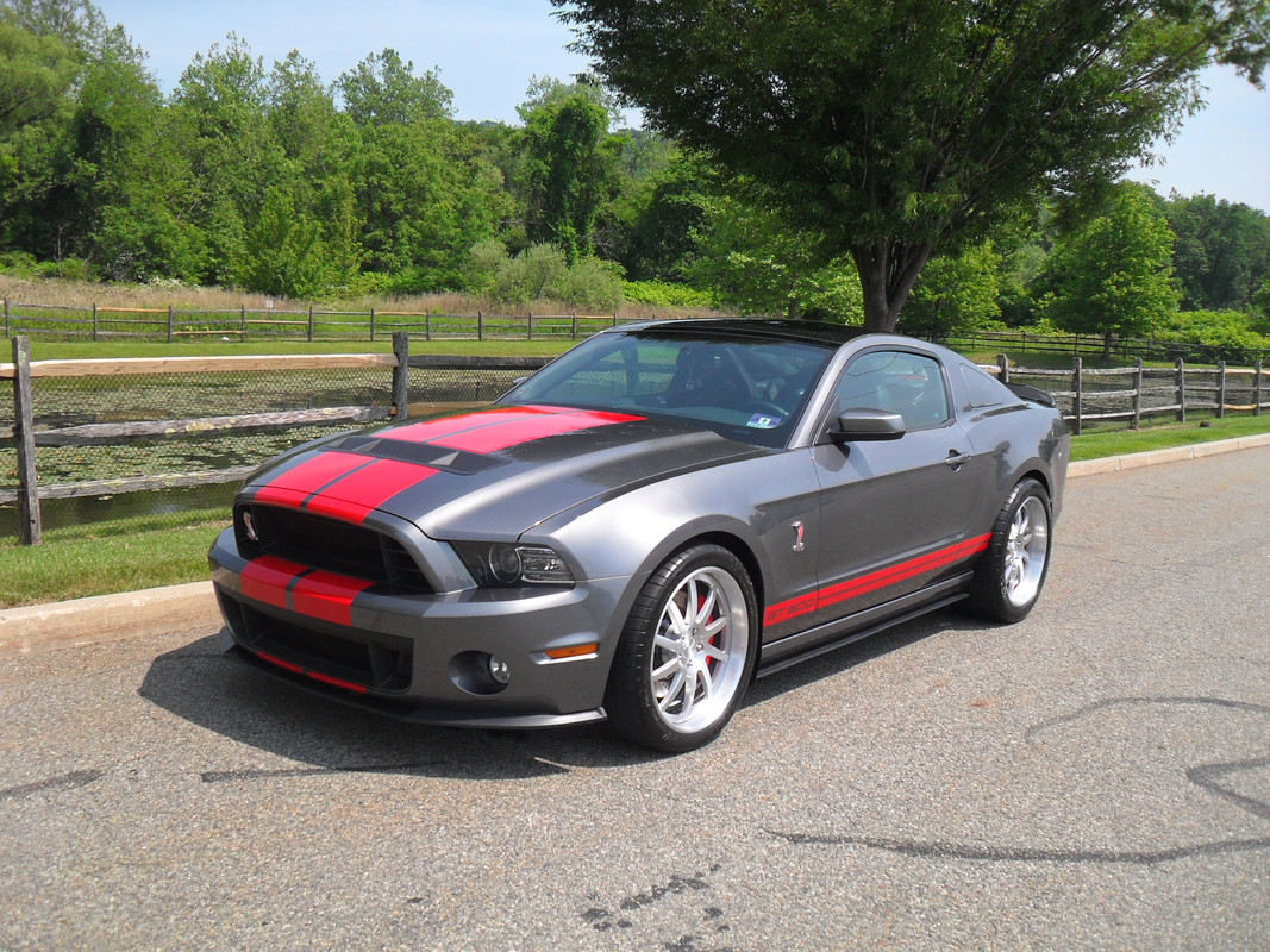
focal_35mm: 35
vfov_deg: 40.7
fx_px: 1284
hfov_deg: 52.6
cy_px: 476
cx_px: 635
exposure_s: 1/180
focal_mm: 6.2
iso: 100
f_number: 8.9
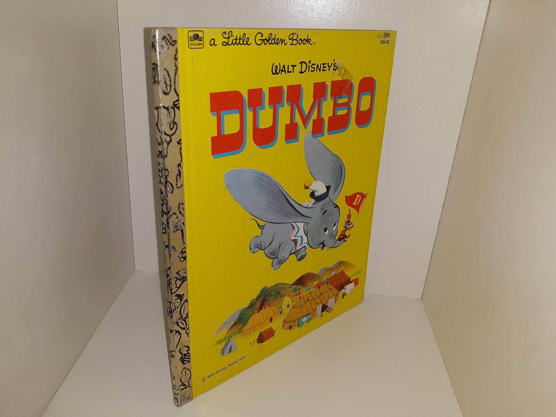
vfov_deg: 49.7
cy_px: 208
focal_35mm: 28
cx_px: 278
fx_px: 450
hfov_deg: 63.4
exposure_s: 1/245
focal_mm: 3.7
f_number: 1.7
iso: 40
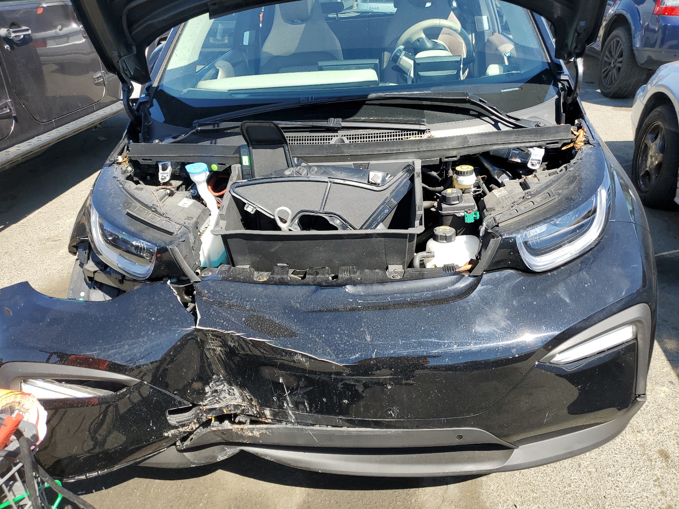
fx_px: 510
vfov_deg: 53.1
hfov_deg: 67.3
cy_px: 254
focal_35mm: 26
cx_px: 340
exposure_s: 1/1111
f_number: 1.5
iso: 50
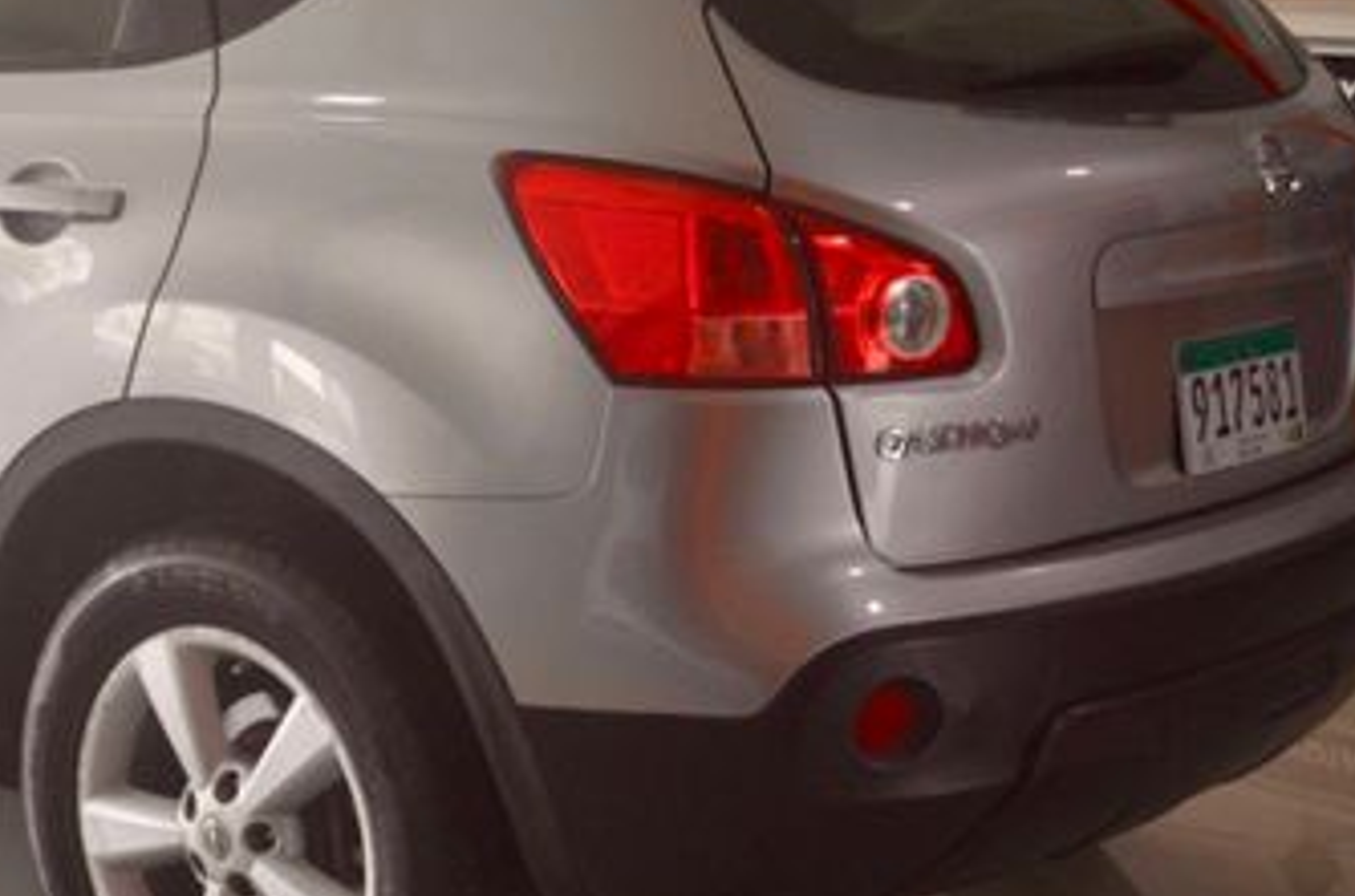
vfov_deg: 19.6
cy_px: 357
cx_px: 223
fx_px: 2591
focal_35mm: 69
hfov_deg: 28.5
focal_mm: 24
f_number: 4
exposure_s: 1/160
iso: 500
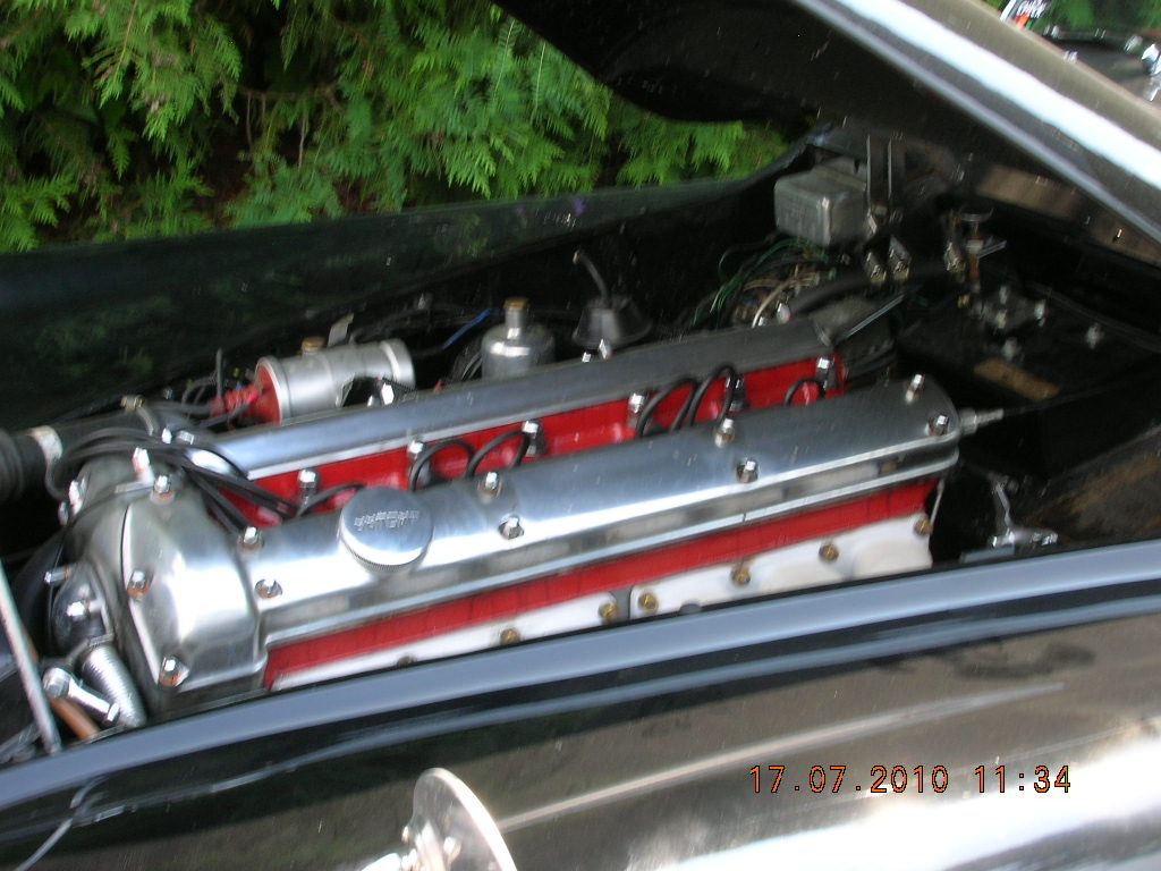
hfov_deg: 33.2
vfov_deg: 25.2
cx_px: 580
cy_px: 436
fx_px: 1945
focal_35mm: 58
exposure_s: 1/26.5
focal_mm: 9.7
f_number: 5.9
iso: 50
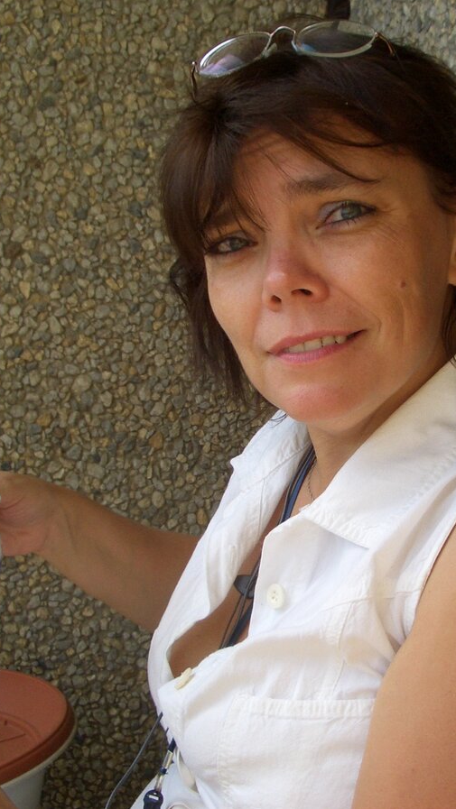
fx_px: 1096
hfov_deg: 23.2
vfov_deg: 40.6
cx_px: 355
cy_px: 405
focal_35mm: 51
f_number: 4.3
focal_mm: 5.8
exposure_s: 1/320
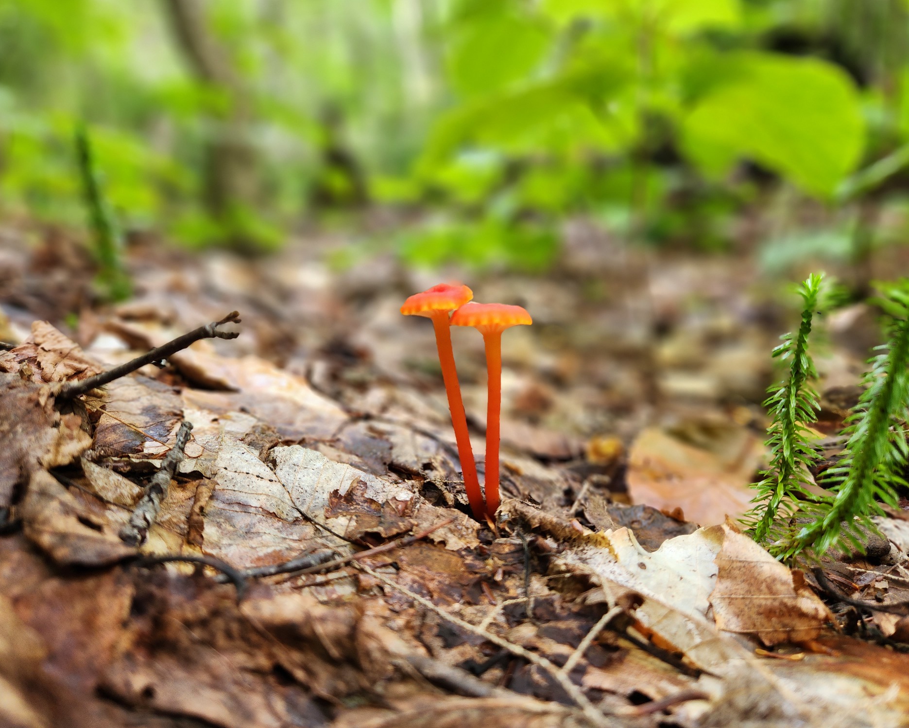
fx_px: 646
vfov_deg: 58.8
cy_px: 364
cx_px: 463
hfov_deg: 70.3
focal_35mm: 24
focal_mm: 5.4
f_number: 1.8
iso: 125
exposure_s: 1/120
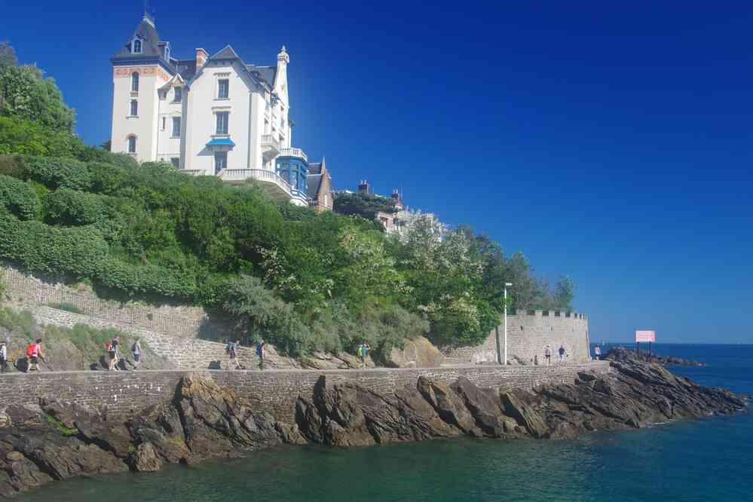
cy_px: 251
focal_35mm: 36
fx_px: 753
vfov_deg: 36.9
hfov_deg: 53.1
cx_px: 376
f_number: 11
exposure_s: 1/60
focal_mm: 24
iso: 200
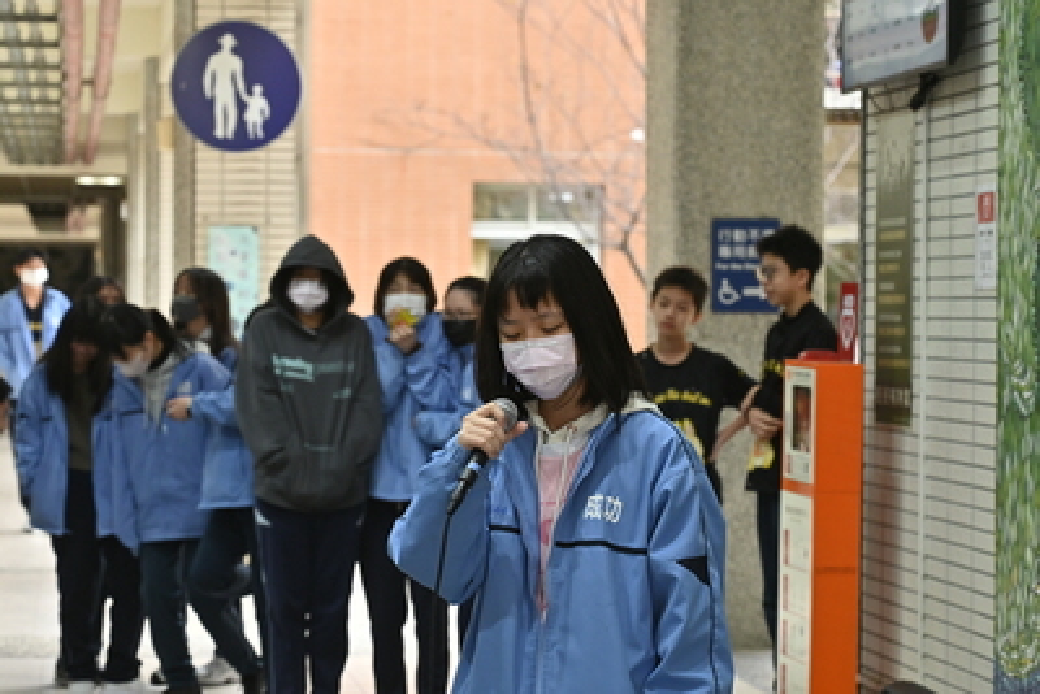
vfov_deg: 13.1
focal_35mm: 105
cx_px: 520
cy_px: 347
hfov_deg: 19.4
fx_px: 3034
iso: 1000
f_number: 4
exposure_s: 1/250
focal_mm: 70
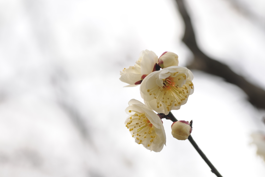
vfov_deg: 10.1
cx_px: 133
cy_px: 89
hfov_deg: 15.1
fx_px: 1001
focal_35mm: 136
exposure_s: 1/320
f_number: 8
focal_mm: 90
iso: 200
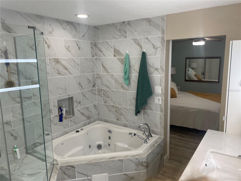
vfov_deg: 53.1
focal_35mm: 26
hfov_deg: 67.3
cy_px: 90
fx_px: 181
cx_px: 120
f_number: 1.6
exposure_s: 1/60
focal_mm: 4.2
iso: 80
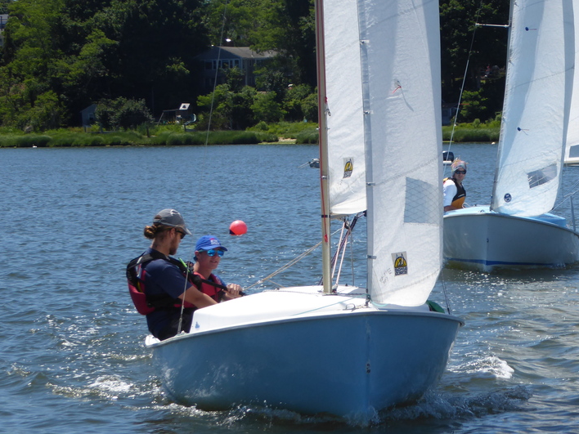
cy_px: 153
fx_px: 3630
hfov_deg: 9.1
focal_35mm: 217
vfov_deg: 6.8
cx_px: 384
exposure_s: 1/500
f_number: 5.3
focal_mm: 24.2
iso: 80
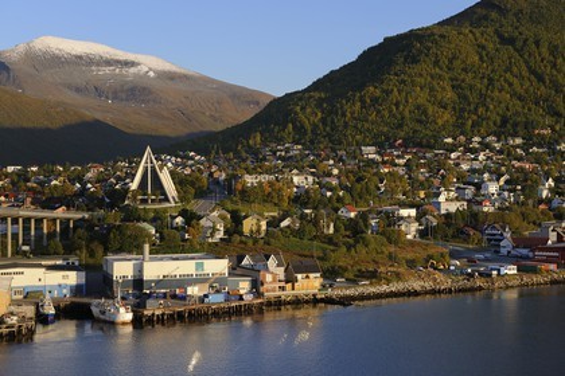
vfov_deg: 21.9
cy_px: 188
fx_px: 973
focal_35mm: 62
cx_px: 282
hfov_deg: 32.4
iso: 200
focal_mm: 62
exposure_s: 1/160
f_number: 9
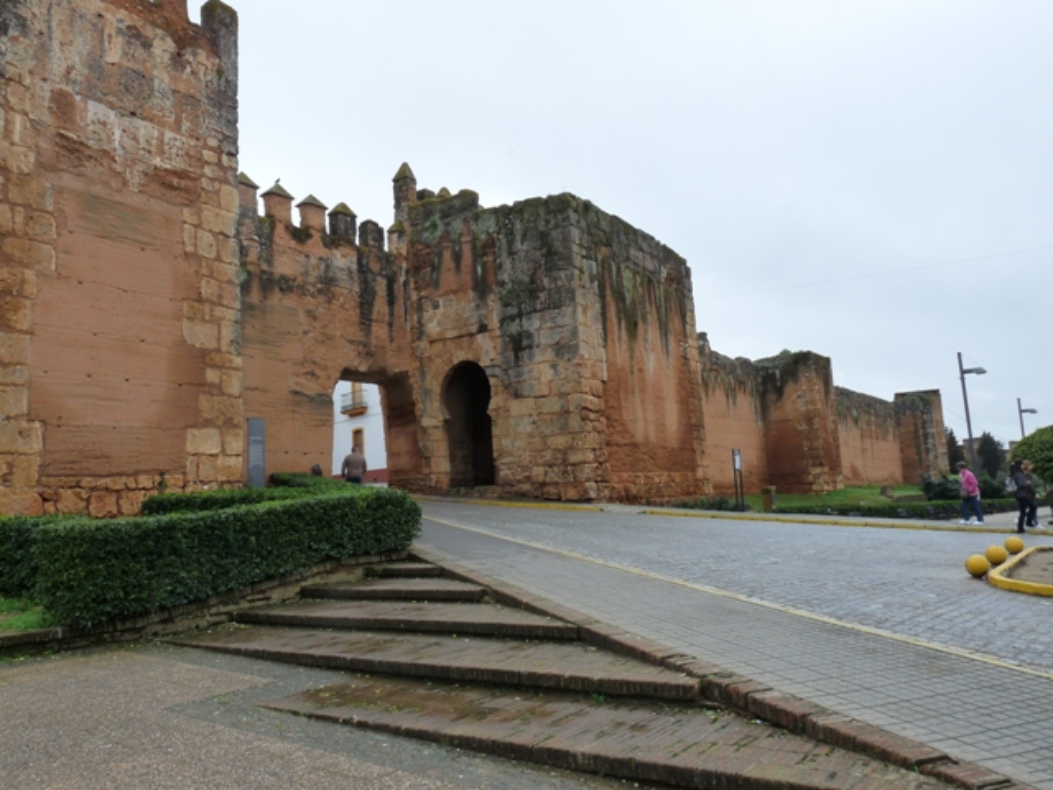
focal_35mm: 27
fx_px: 821
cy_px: 395
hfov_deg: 65.3
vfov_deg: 51.4
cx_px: 526
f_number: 5.6
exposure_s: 1/250
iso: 160
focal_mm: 4.8
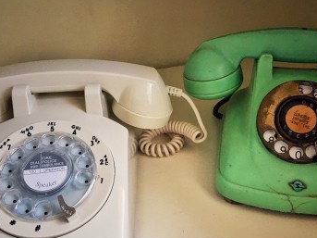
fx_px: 412
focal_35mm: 45
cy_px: 147
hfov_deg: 42.0
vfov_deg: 32.0
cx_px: 175
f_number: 2.2
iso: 25
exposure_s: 1/30
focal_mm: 4.15
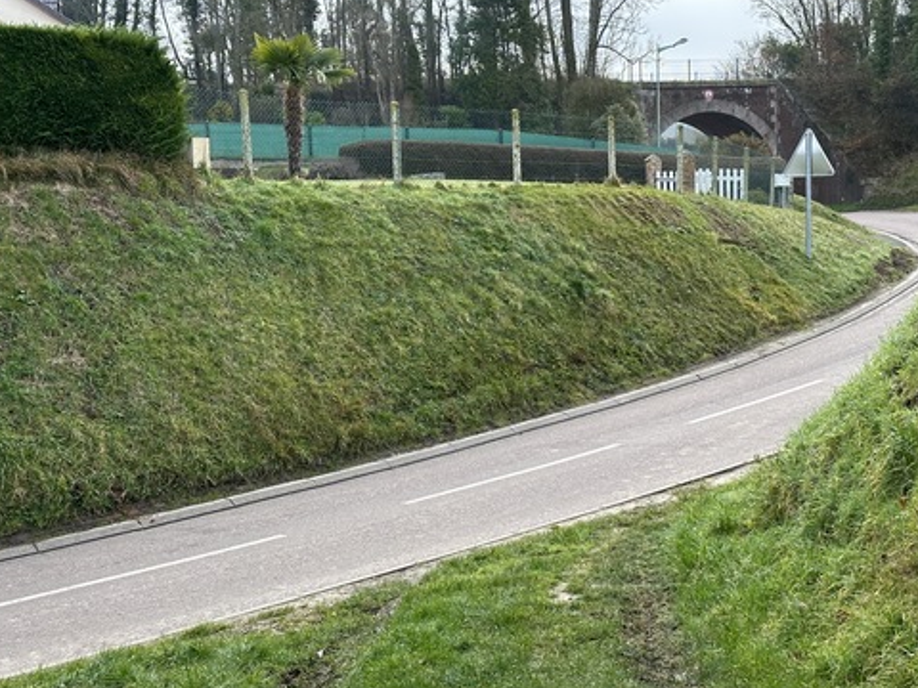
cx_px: 547
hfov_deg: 32.1
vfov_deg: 24.4
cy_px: 340
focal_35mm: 60
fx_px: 1591
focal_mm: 6.86
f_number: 1.78
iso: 64
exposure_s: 1/659
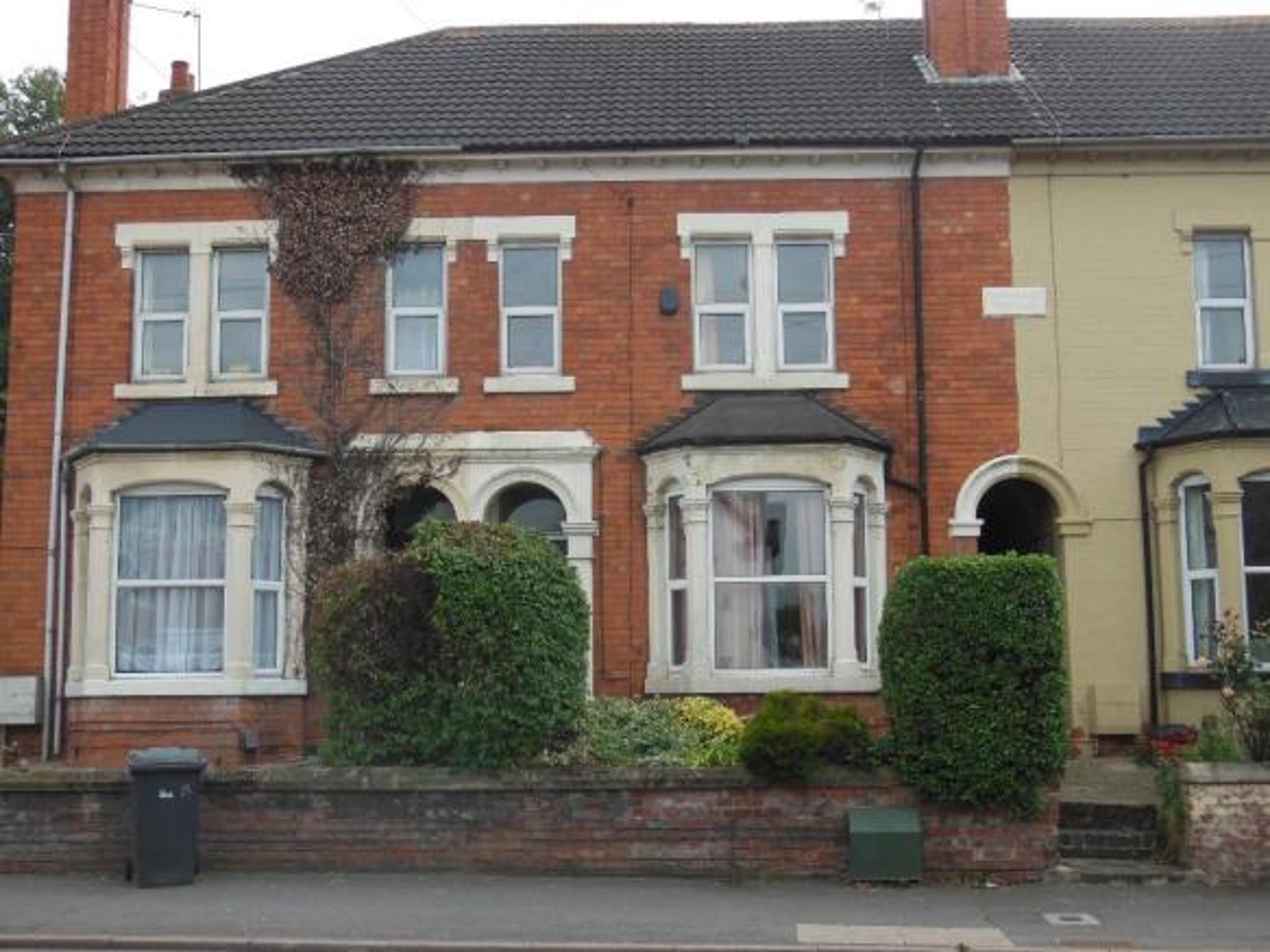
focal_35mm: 45
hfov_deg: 42.1
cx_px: 635
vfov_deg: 32.2
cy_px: 476
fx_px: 1651
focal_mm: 8
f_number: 4.4
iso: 160
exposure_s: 1/250
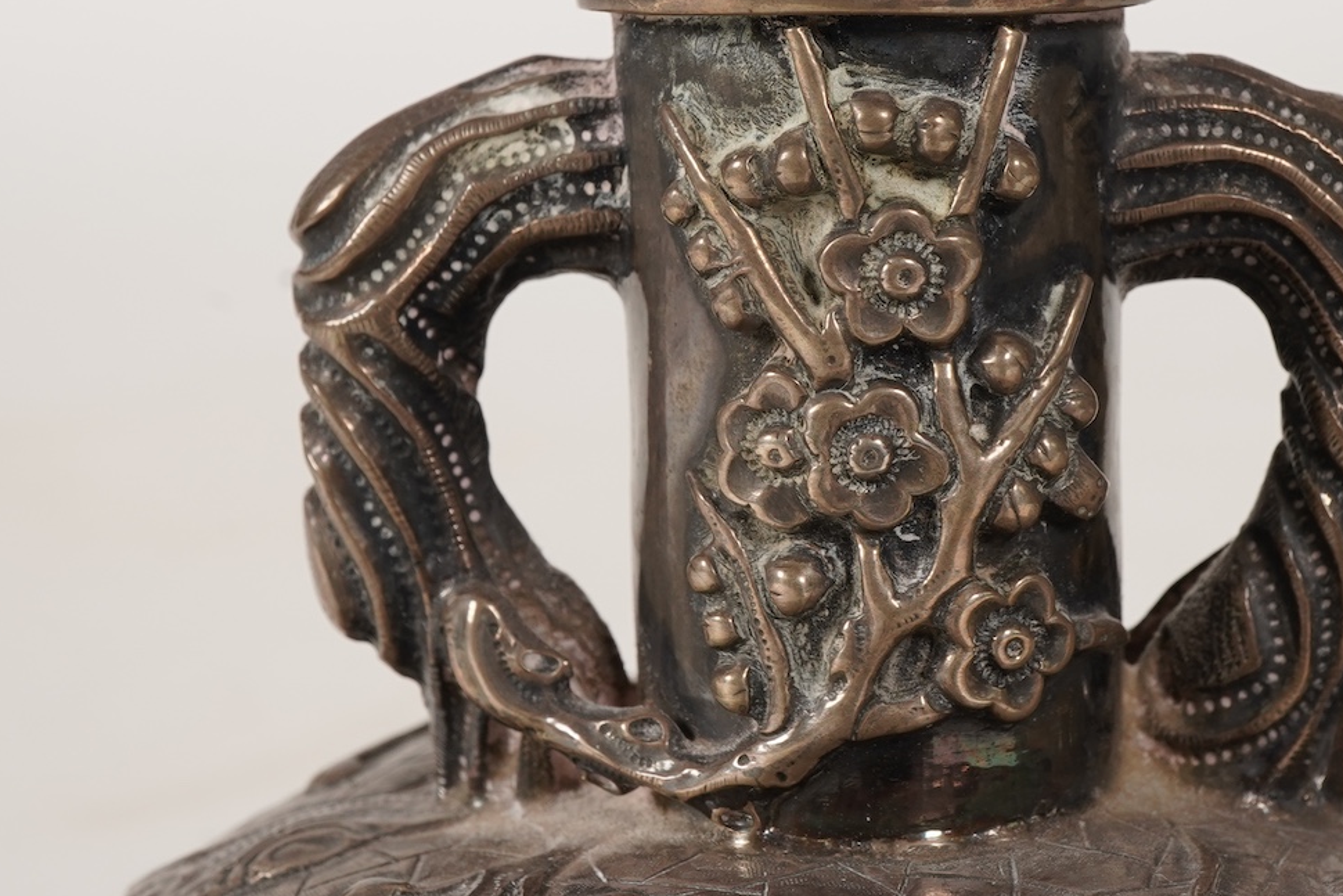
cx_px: 869
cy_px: 274
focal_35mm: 73
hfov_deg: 27.6
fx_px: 2724
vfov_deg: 18.6
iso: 400
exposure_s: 1/125
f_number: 22
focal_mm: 30
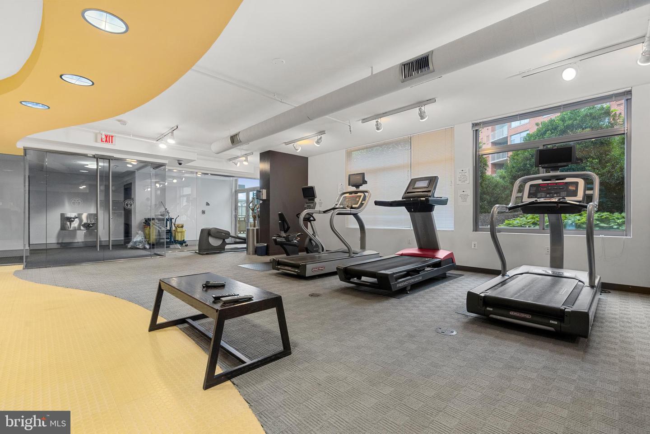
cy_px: 217
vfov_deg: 73.7
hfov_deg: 96.7
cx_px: 325
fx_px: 289
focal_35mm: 16
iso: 1600
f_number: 8
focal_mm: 16
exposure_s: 1/8
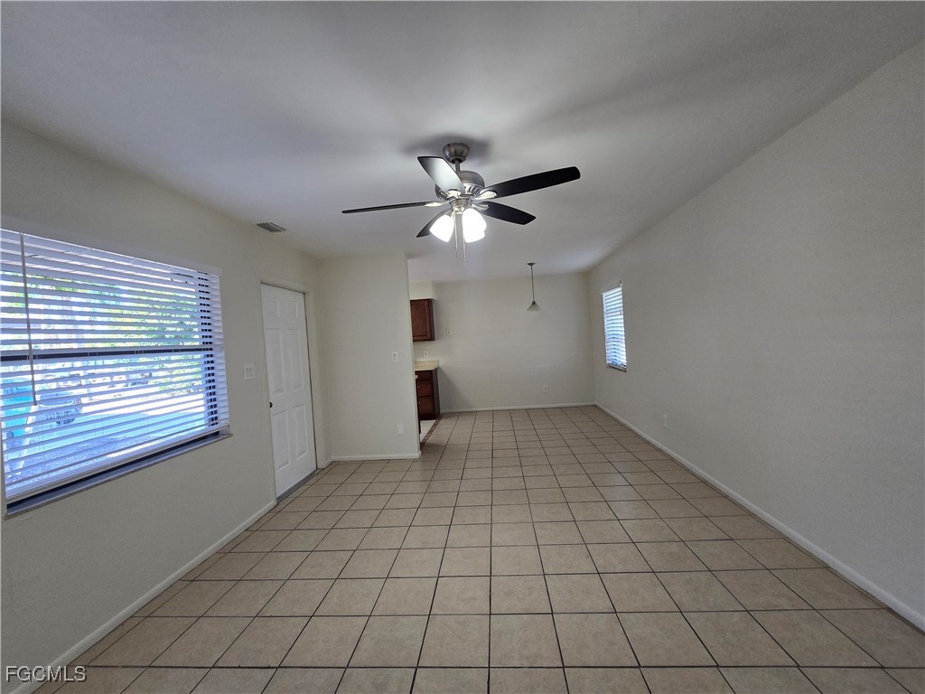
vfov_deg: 89.9
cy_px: 347
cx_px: 462
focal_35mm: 13
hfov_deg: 106.2
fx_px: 347
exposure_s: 1/60
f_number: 2.2
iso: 100
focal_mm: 2.2
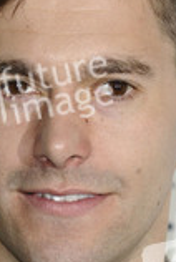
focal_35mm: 493
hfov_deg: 2.8
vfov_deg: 4.2
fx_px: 3599
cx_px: 77
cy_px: 179
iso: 640
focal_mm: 130
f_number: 4.5
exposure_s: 1/200
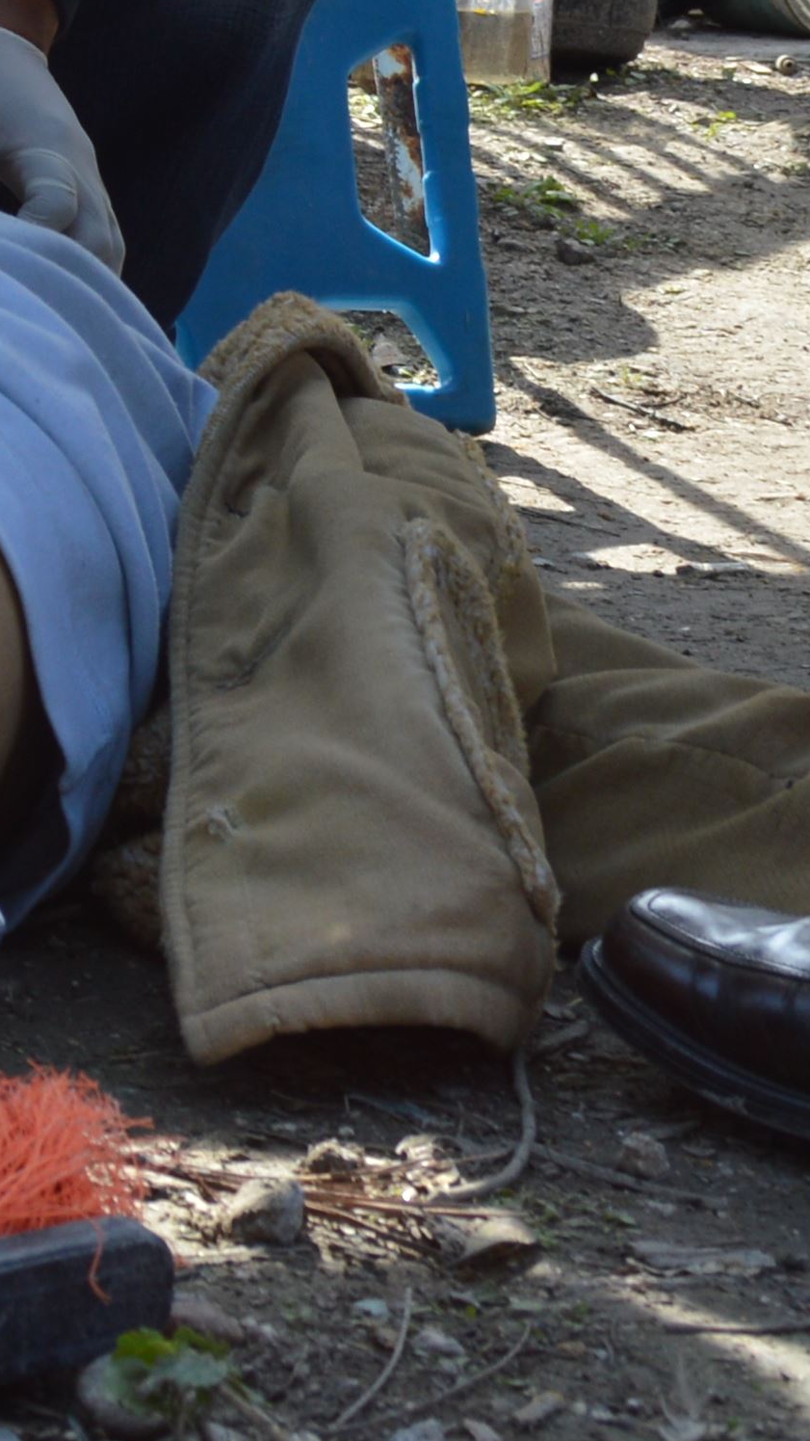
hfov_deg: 8.6
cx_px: -158
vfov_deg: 14.7
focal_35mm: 139
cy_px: -466
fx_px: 5307
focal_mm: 22
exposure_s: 1/160
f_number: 6.3
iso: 100
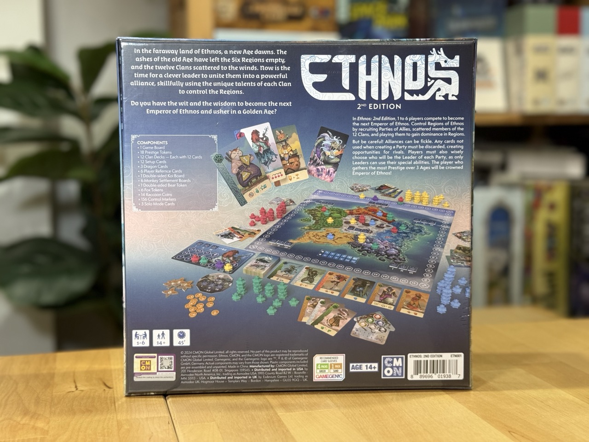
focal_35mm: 48
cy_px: 221
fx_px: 817
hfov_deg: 39.7
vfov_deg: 30.3
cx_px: 294
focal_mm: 6.76
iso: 200
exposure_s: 1/50
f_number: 1.78
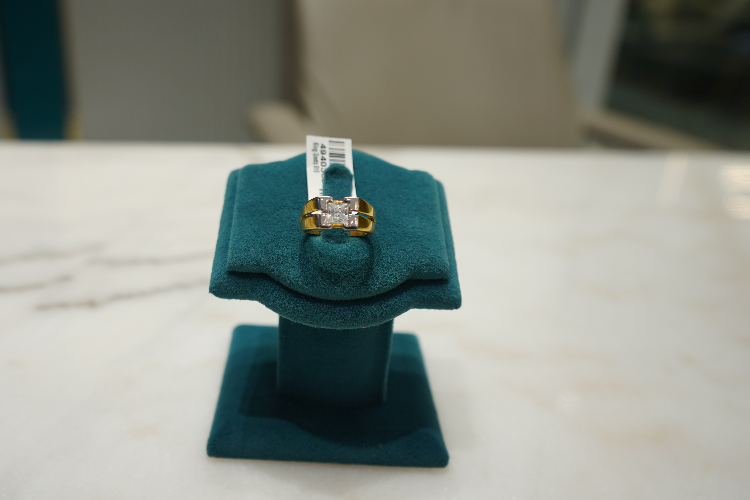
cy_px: 265
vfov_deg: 40.0
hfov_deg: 56.9
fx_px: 687
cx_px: 309
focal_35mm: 33
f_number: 4.5
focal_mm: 28
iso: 100
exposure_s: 1/80
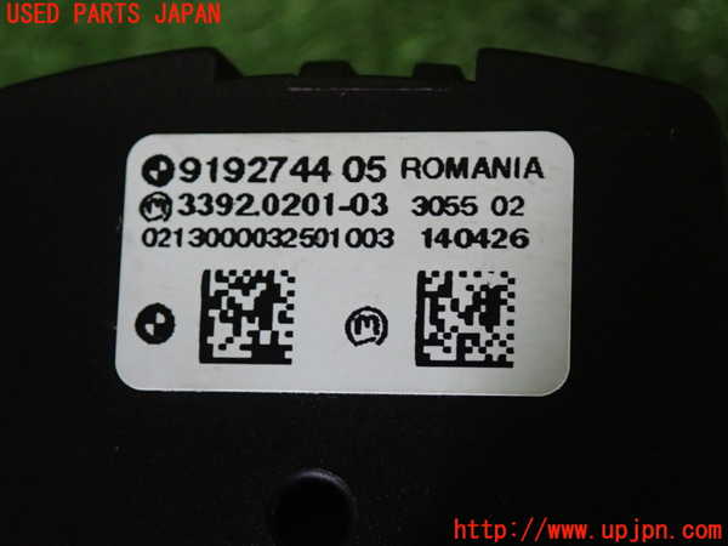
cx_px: 364
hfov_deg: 20.9
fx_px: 1977
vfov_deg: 15.7
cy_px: 273
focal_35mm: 94
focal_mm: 16.79
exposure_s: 1/25
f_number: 4.7
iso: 800
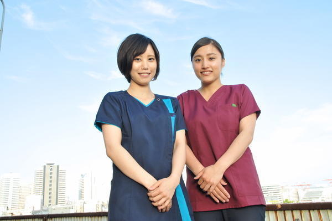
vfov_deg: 43.5
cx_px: 166
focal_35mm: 30
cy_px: 110
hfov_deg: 62.0
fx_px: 276
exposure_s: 1/160
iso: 400
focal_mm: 20
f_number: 10
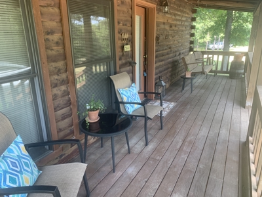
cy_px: 98
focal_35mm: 26
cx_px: 131
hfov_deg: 67.3
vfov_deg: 53.1
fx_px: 197
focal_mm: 4.25
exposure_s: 1/120
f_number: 1.8
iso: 100
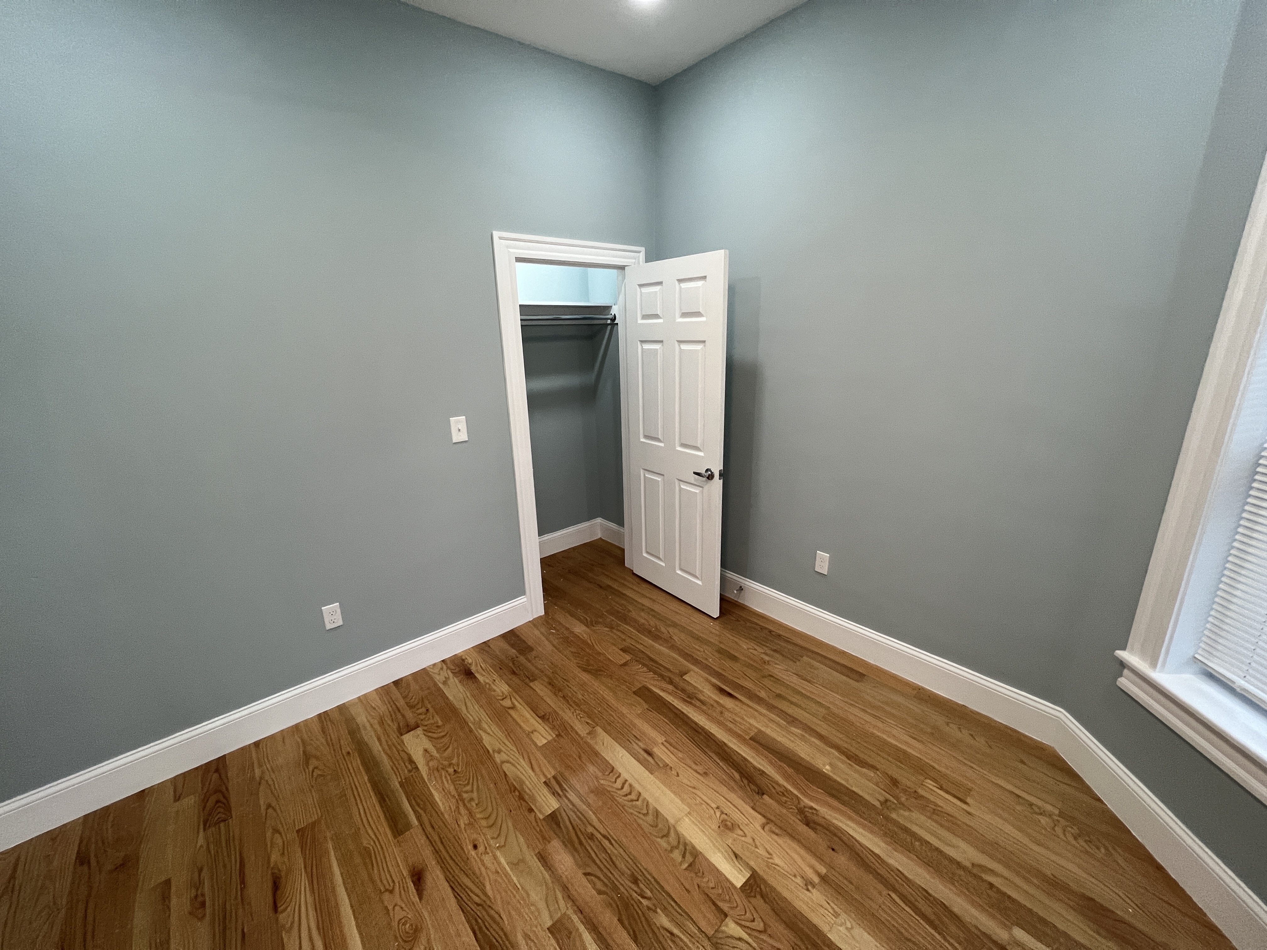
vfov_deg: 89.9
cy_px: 475
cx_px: 634
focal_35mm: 13
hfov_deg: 106.2
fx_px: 476
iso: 250
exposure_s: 1/120
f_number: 1.8
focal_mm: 1.57
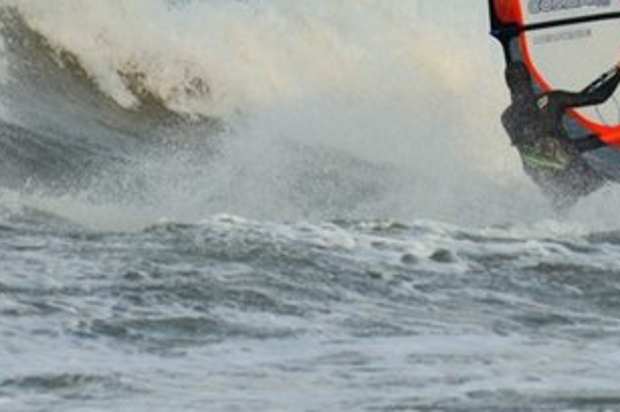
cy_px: -20
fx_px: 25444
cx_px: 570
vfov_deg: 0.9
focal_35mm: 1479
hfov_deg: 1.4
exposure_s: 1/320
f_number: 9
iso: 500
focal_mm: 420
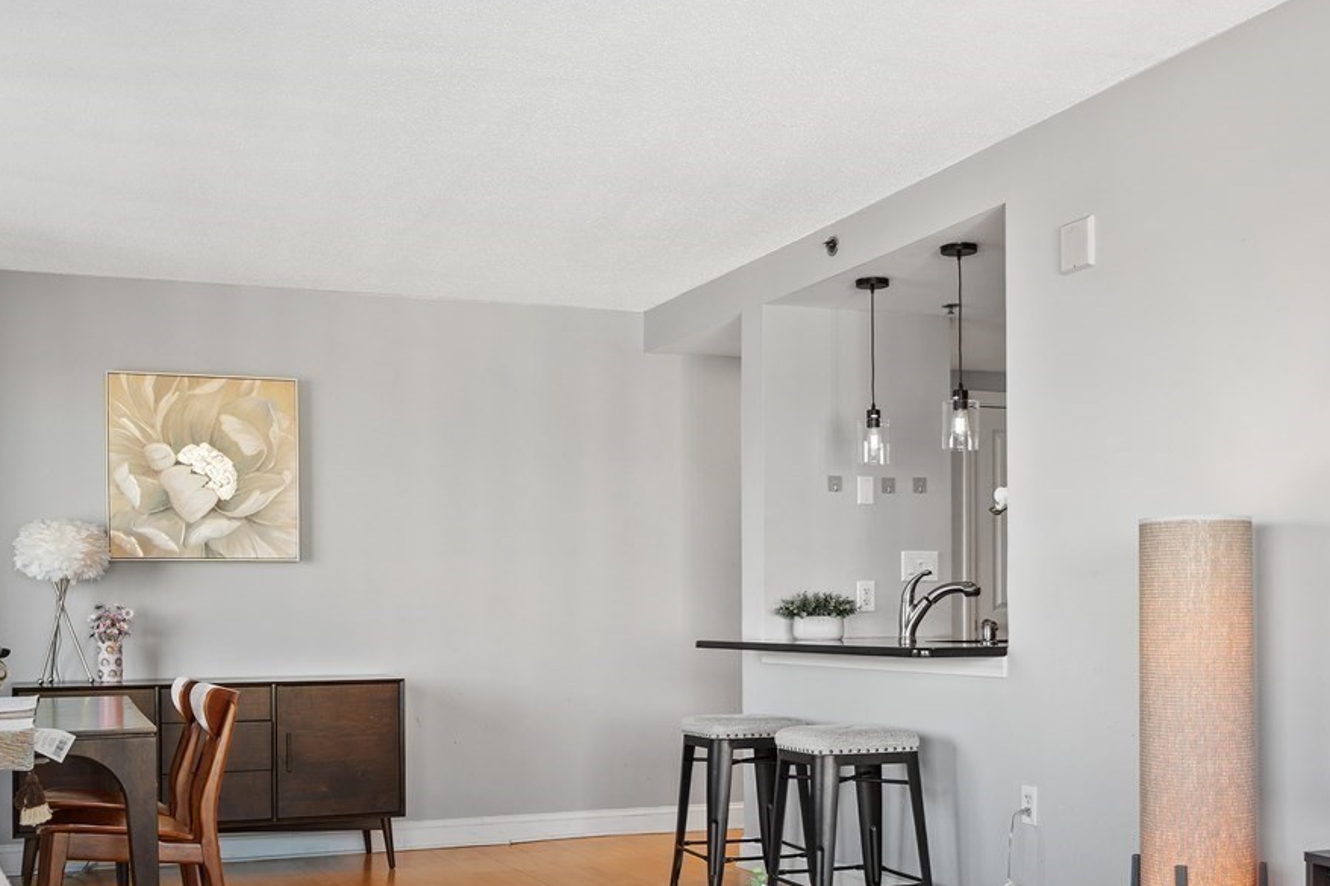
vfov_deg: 31.5
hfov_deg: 46.4
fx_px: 1551
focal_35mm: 42
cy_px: 626
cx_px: 659
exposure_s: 1/15
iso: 200
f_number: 4
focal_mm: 18
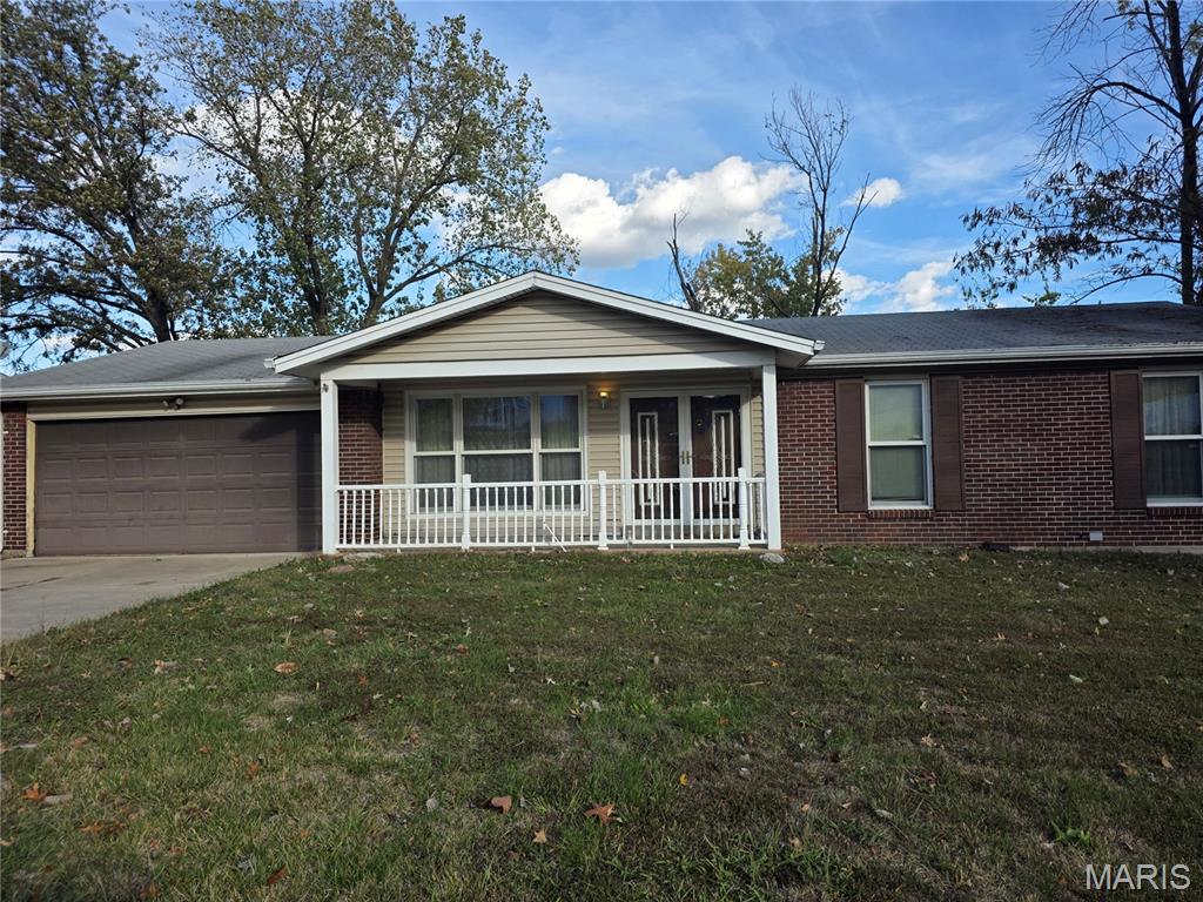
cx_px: 602
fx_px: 799
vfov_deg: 58.9
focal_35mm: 23
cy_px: 451
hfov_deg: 73.9
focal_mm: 6.3
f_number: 1.7
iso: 80
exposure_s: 1/2961
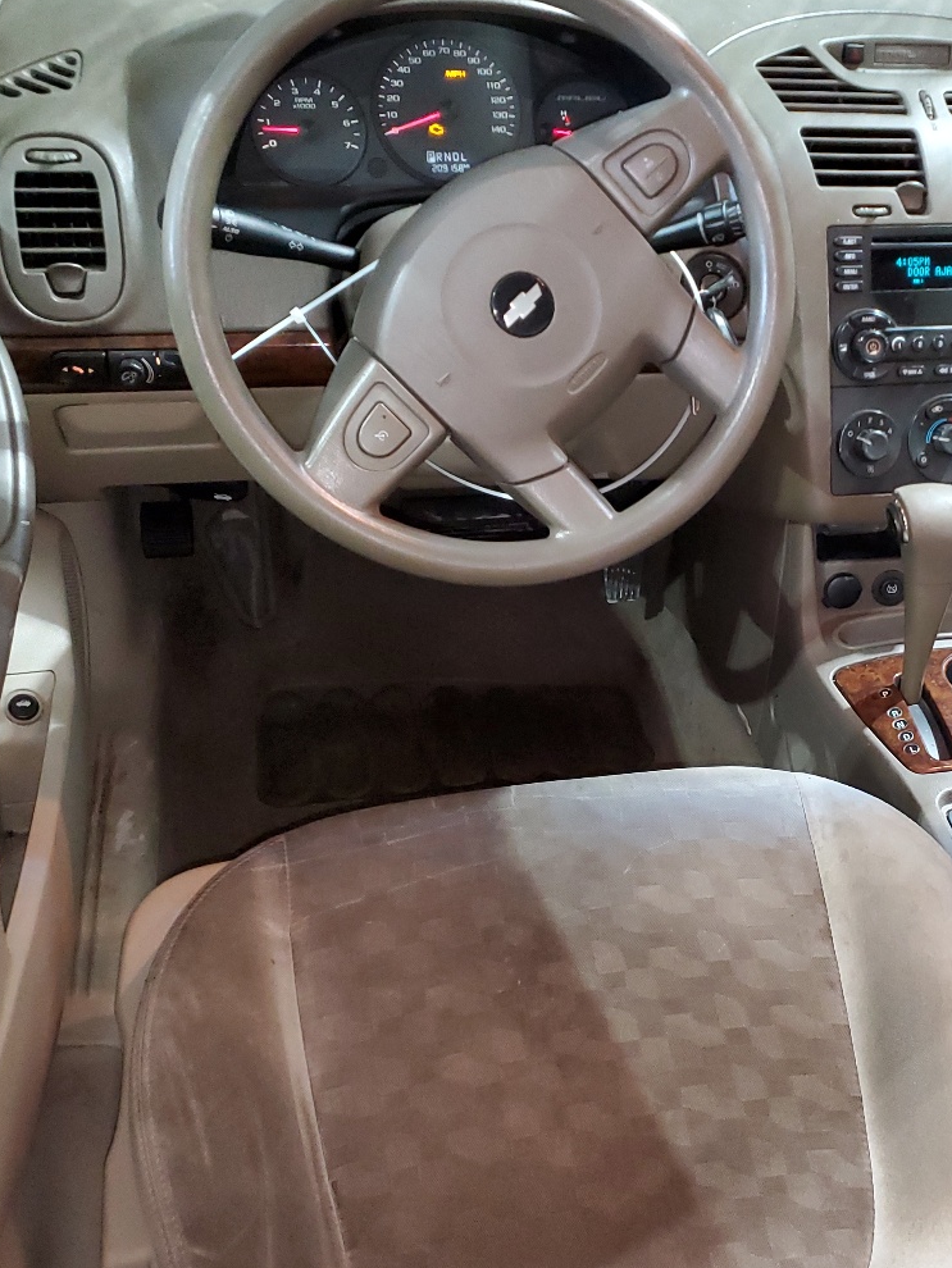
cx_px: 811
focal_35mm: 42
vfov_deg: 44.8
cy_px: 674
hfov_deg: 33.0
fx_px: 1539
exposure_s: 1/40
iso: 322
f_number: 1.5
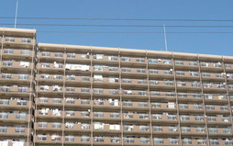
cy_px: 109
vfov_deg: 26.1
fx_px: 311
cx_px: 93
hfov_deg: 40.8
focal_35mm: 49
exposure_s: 1/160
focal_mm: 4.6
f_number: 8
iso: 100
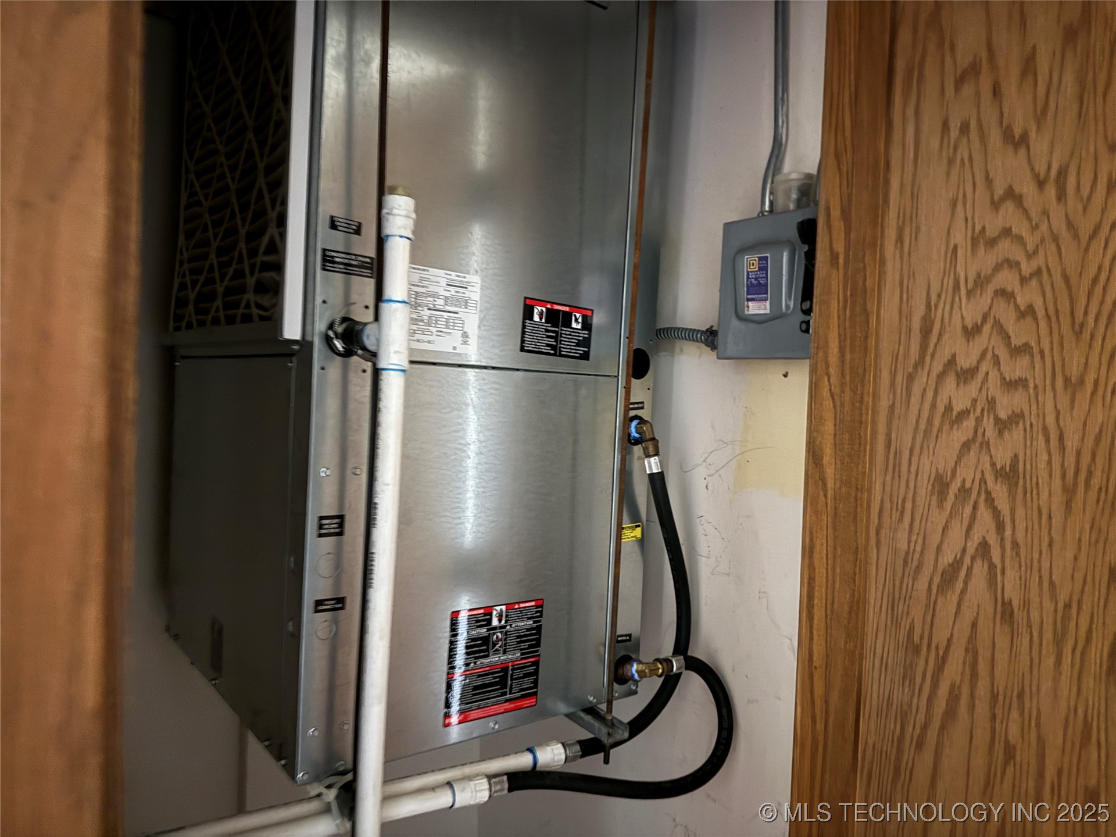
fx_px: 774
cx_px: 558
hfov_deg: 71.6
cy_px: 418
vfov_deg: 56.8
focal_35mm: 24
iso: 1600
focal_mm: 6.76
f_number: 1.78
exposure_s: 1/5
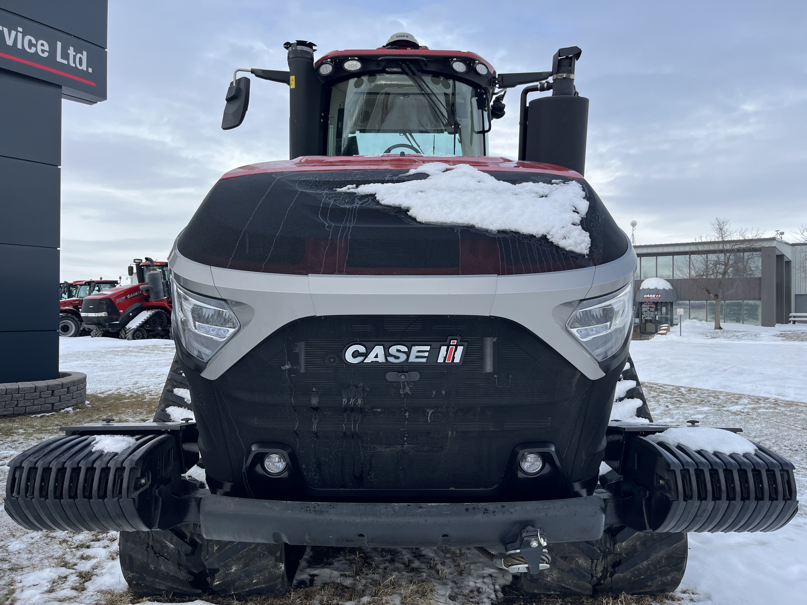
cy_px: 302
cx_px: 404
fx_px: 606
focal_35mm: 26
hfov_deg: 67.3
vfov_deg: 53.1
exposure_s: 1/1404
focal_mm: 5.1
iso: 50
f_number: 1.6
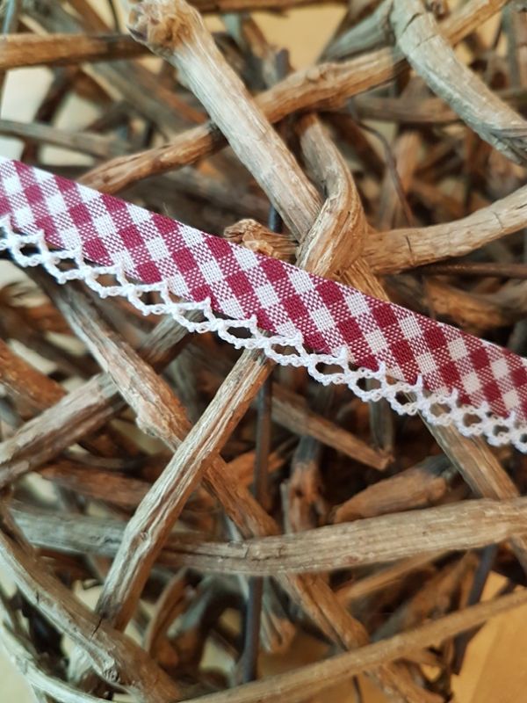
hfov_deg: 53.1
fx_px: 528
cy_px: 352
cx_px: 264
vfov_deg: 67.3
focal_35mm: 26
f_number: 1.7
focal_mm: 4.2
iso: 160
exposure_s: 1/33
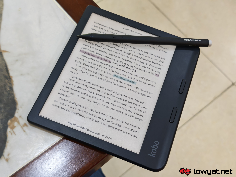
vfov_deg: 31.5
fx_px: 314
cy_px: 88
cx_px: 118
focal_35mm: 46
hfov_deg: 41.2
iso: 200
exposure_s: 1/50
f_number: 1.6
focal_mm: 5.4
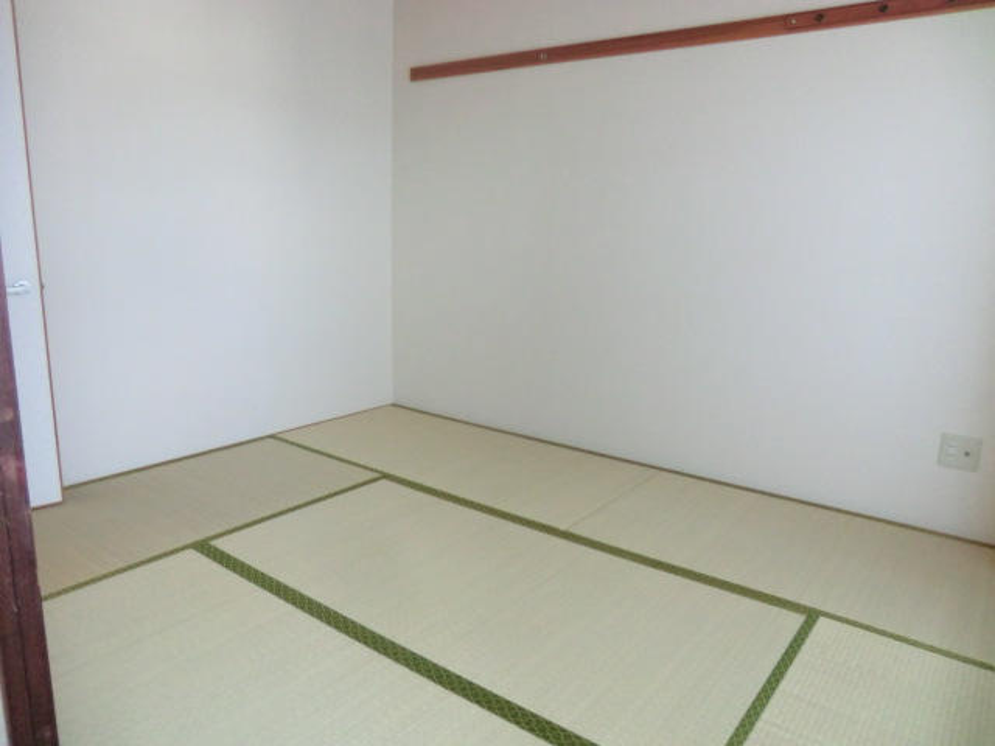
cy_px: 373
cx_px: 498
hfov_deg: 71.6
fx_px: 690
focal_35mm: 24
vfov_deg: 56.8
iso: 400
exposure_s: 1/60
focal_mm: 4.3
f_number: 3.2
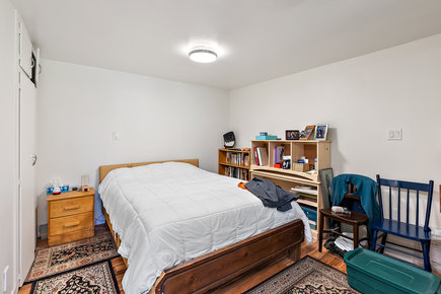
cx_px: 220
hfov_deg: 96.7
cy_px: 147
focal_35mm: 16
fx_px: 196
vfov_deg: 73.7
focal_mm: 16
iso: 320
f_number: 7.1
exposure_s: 1/2
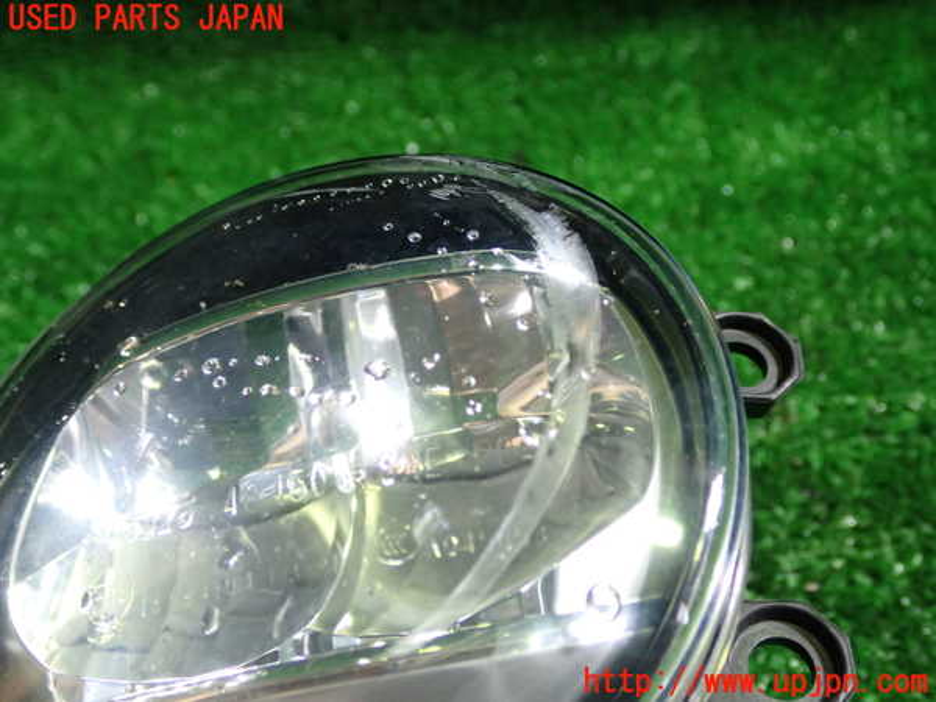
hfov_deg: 42.9
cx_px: 468
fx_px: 1190
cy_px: 351
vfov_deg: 32.9
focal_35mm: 44
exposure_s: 1/40
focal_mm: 7.84
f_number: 2.9
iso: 400
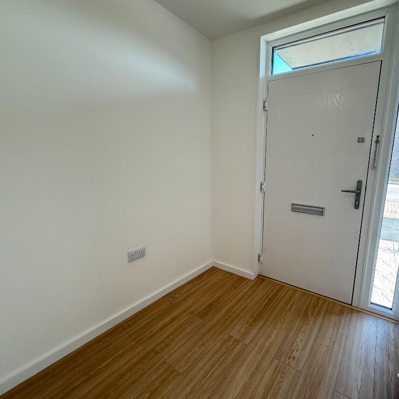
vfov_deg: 84.0
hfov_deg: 82.6
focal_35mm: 17
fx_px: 222
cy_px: 200
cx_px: 246
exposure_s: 1/100
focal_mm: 2.22
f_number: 2.2
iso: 100
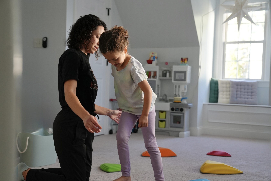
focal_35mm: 49
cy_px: 90
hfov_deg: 40.3
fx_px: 369
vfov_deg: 27.6
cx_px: 136
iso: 3200
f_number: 4
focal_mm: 49
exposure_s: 1/400
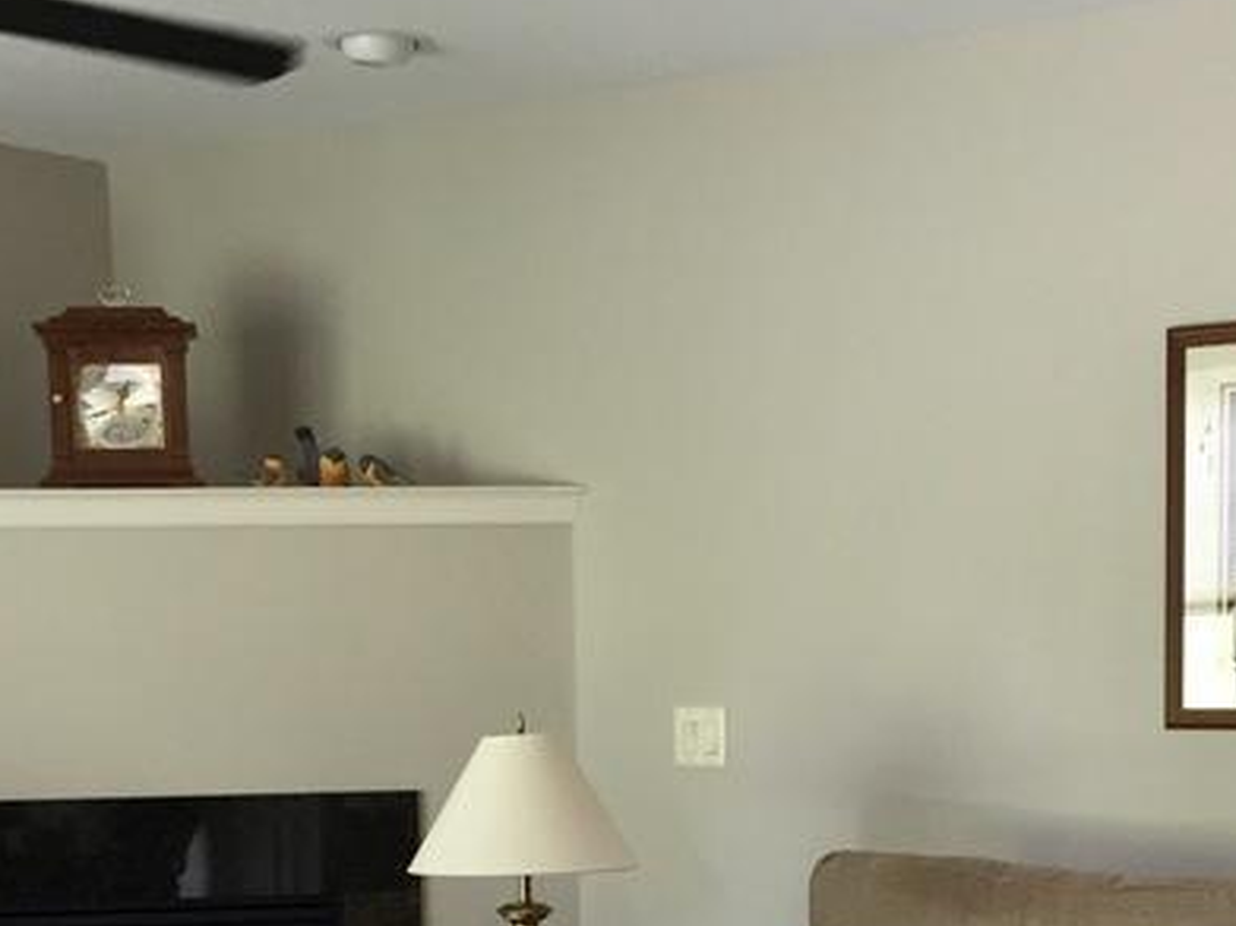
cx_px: 673
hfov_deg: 25.7
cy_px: 1011
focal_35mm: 76
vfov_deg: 18.6
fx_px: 2713
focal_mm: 4.15
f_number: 2.2
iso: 80
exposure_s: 1/30
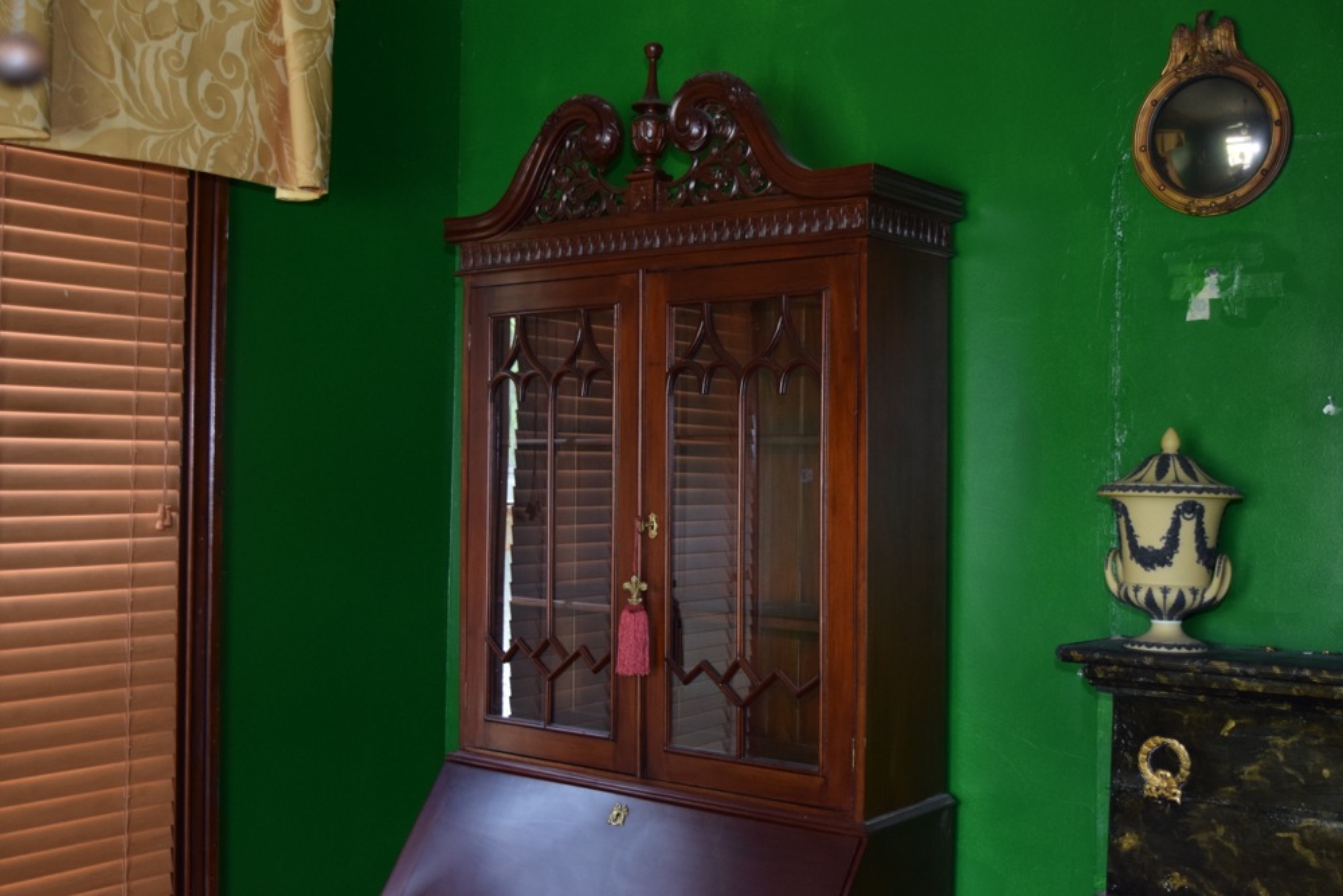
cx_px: 672
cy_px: 448
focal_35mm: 40
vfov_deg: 33.0
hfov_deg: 47.9
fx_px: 1511
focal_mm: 27
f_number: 4
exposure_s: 1/60
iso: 1000
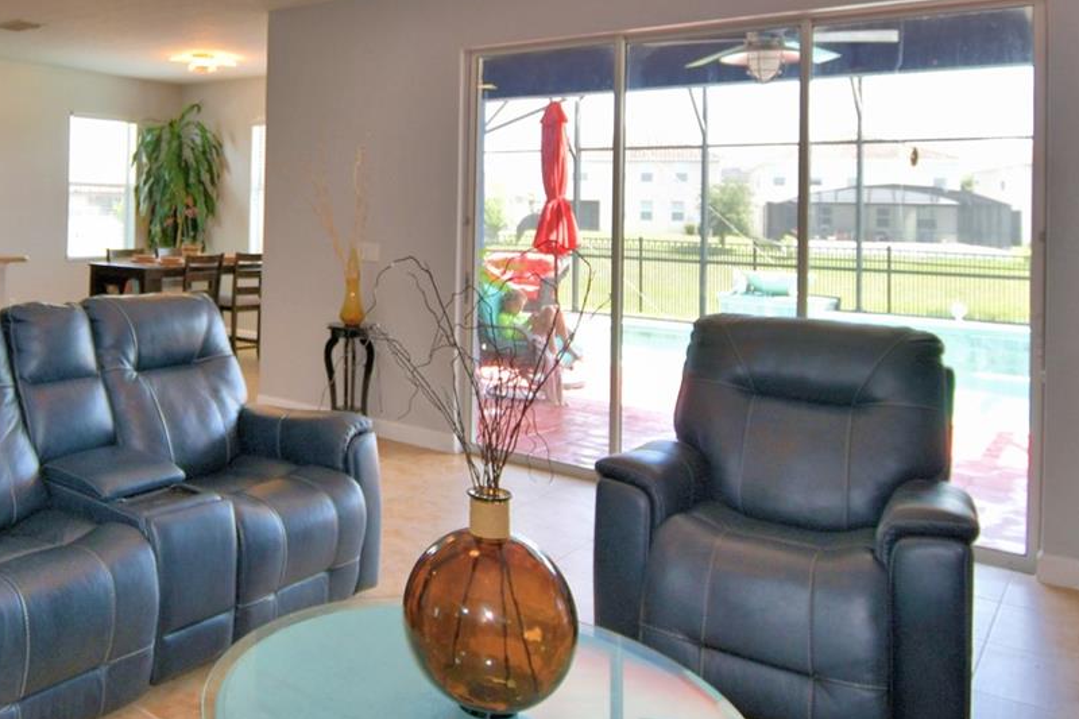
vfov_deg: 42.4
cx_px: 268
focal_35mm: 30
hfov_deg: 58.7
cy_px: 190
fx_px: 899
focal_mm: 10
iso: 180
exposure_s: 1/60
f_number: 4.5
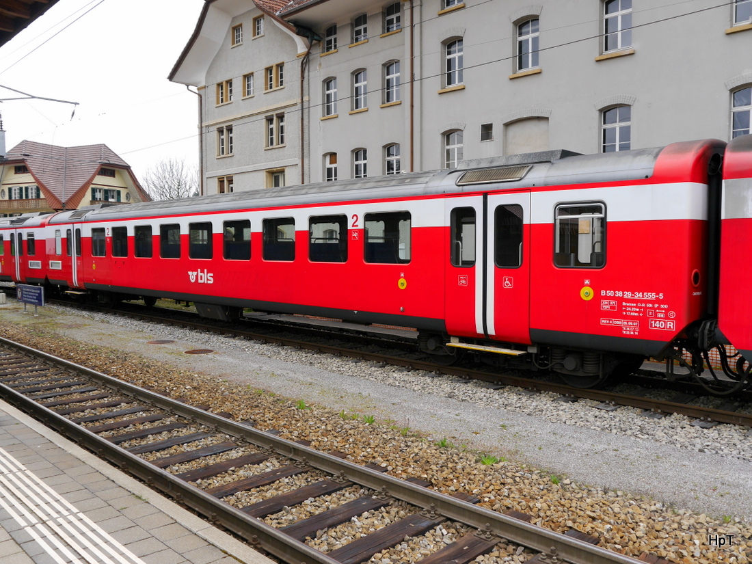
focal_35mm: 28
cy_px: 282
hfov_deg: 63.4
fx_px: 608
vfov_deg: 49.7
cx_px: 376
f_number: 5.6
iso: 160
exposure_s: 1/250
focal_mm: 14
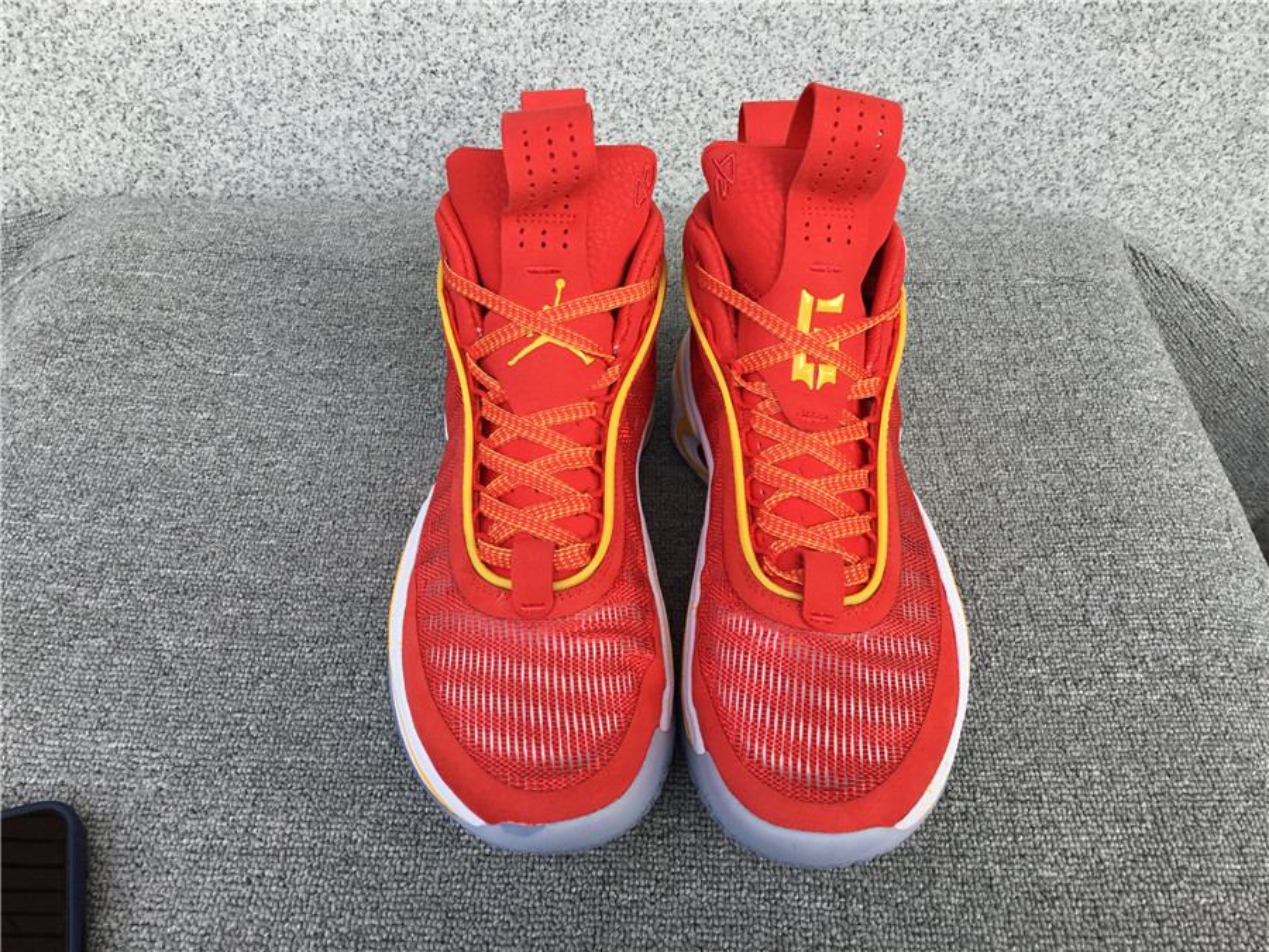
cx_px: 634
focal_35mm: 31
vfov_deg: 45.4
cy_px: 476
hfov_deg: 58.4
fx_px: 1136
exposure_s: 1/390
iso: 25
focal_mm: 3.3
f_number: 2.4
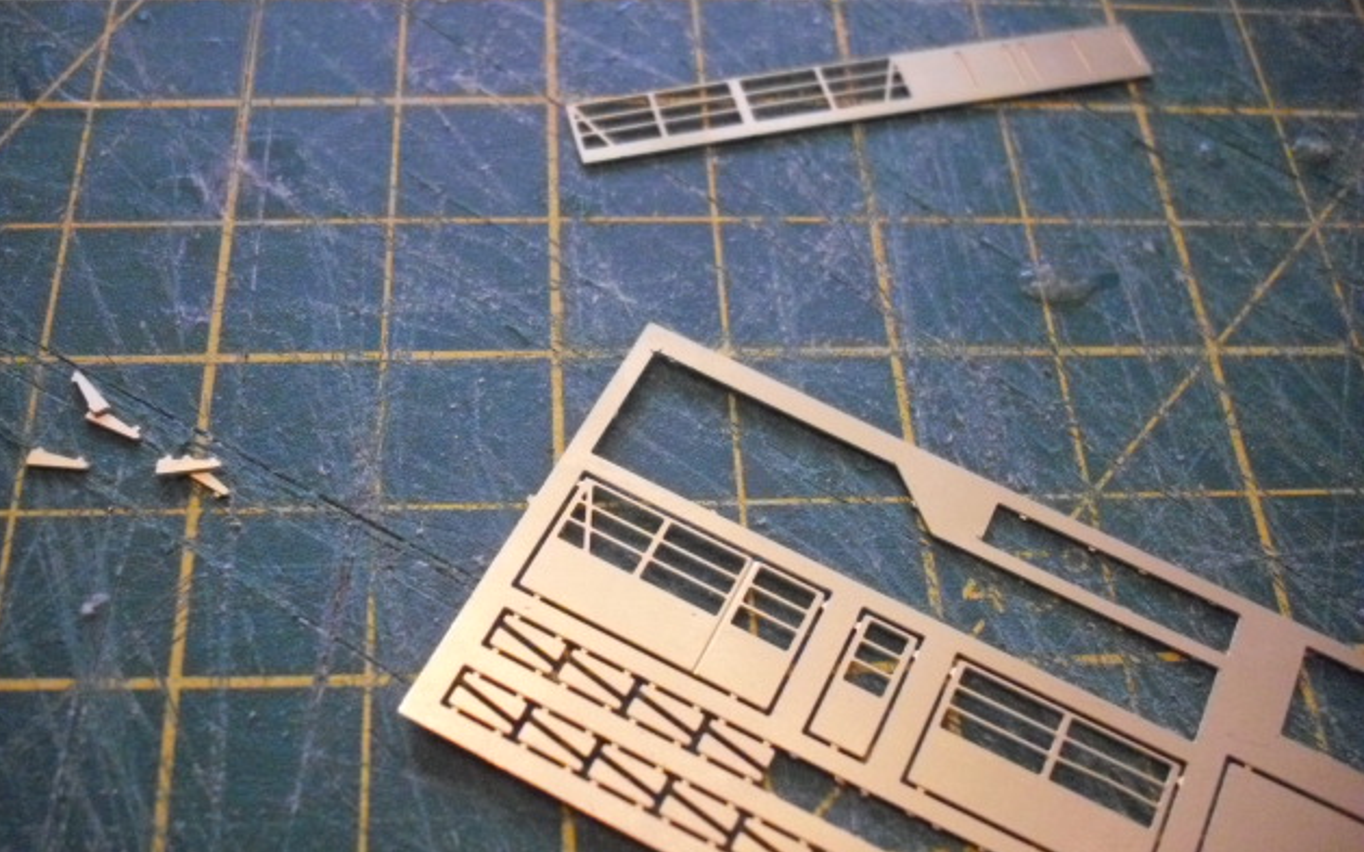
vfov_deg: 31.2
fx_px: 1524
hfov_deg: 48.2
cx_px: 672
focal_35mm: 41
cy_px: 488
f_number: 2.8
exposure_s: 1/100
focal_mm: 6.2
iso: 800
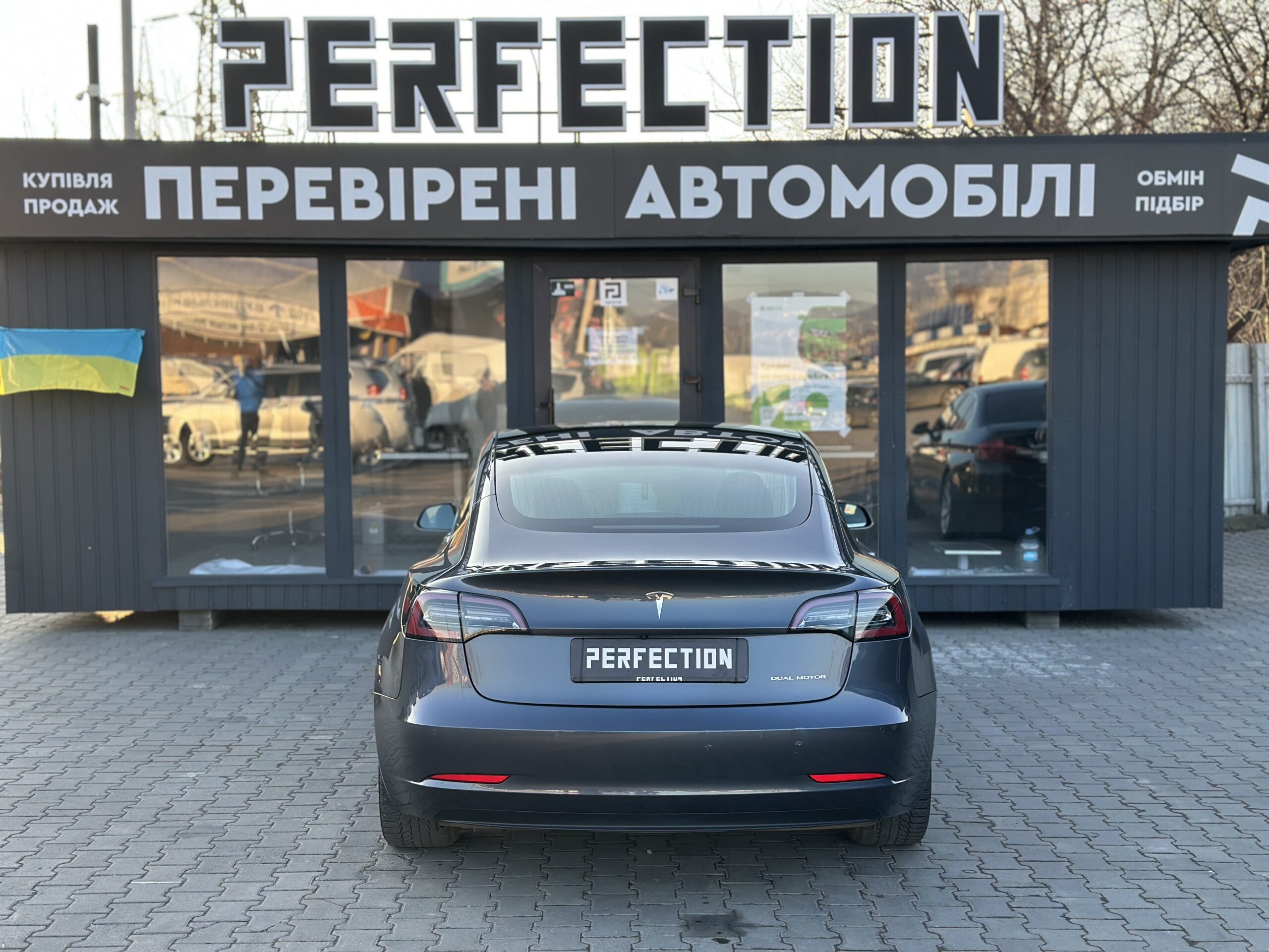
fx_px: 1760
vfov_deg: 30.3
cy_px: 476
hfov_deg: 39.7
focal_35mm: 48
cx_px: 634
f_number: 1.78
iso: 80
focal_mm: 6.86
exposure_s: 1/564
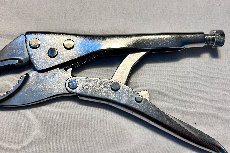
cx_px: 112
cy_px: 87
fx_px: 256
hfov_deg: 48.5
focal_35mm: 40
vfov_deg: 33.4
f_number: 1.5
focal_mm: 5.7
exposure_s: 1/60
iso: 125
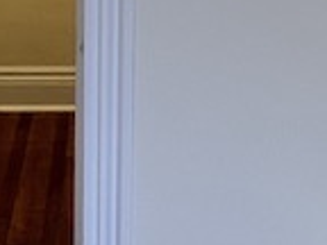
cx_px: 154
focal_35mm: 72
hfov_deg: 27.0
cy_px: -107
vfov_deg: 18.4
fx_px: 680
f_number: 1.8
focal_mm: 1.57
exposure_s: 1/60
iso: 250
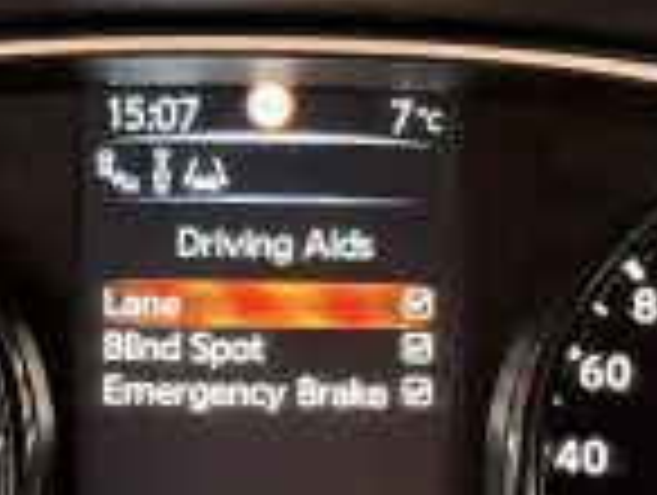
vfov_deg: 24.5
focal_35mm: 59
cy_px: 400
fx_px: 1122
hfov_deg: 32.4
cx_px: 230
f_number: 1.78
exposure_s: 1/60
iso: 800
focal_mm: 6.76
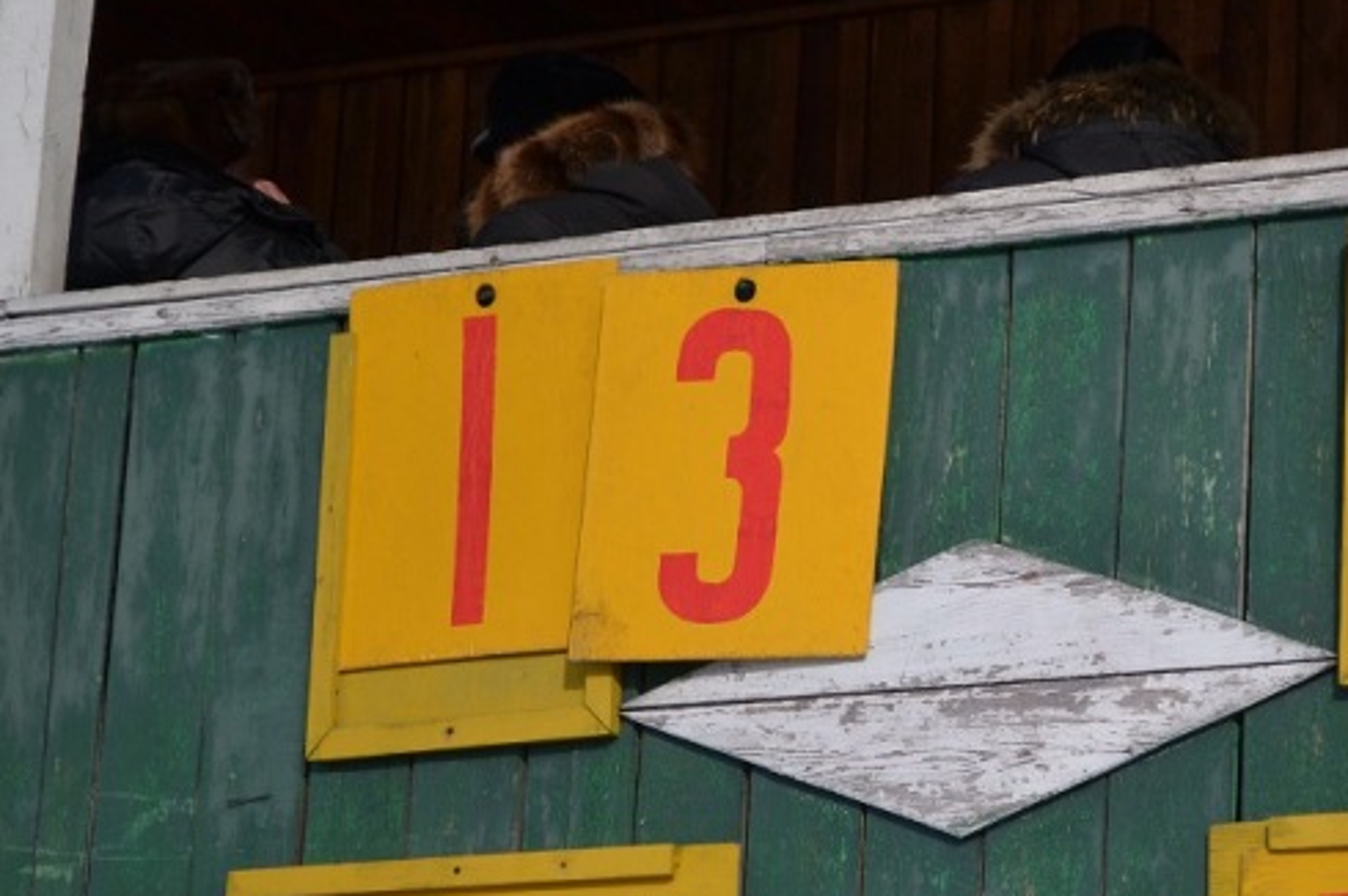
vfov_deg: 10.2
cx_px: 1051
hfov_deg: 15.1
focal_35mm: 135
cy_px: 570
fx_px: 5045
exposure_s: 1/800
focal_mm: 55
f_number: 5.6
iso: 100
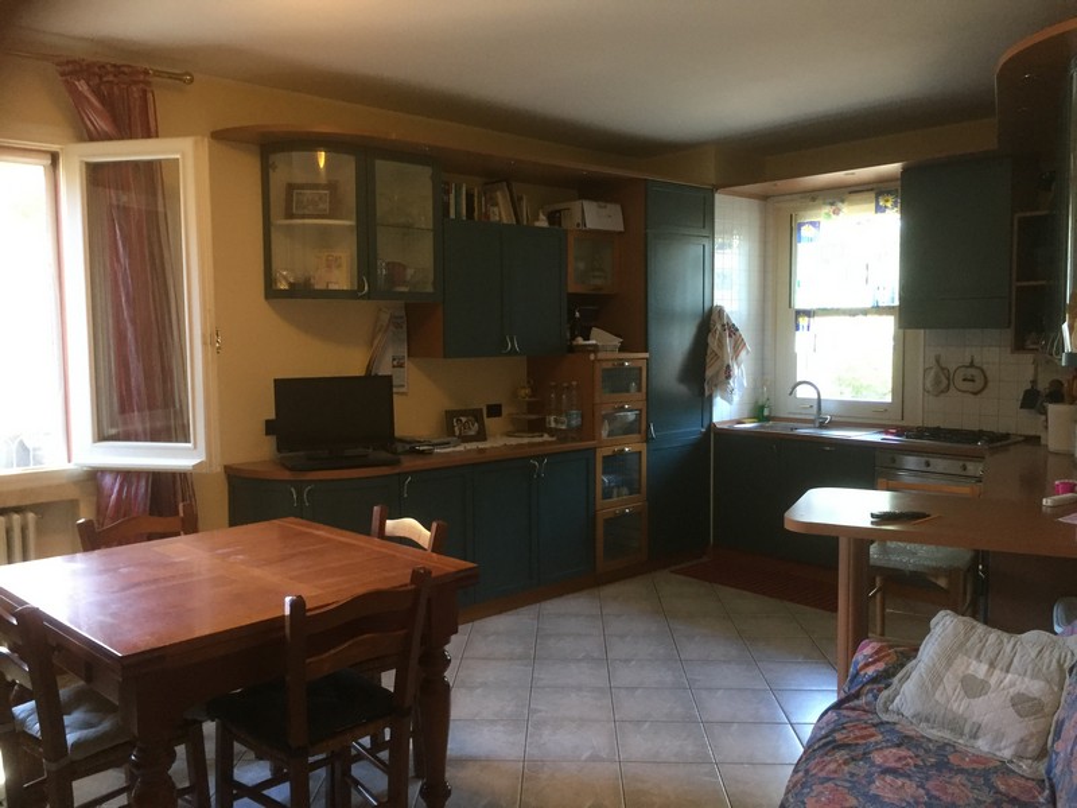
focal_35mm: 29
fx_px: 902
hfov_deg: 61.7
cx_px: 538
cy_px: 404
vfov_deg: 48.2
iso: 250
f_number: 2.2
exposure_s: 1/33
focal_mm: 4.15
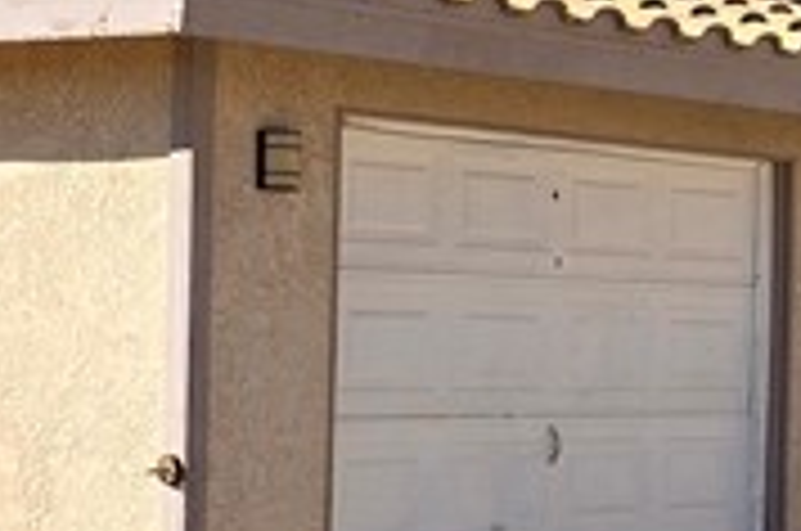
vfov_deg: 9.9
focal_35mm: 138
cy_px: 310
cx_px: 1066
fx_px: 3065
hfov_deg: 14.2
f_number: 1.7
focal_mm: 6.3
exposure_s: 1/909
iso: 12
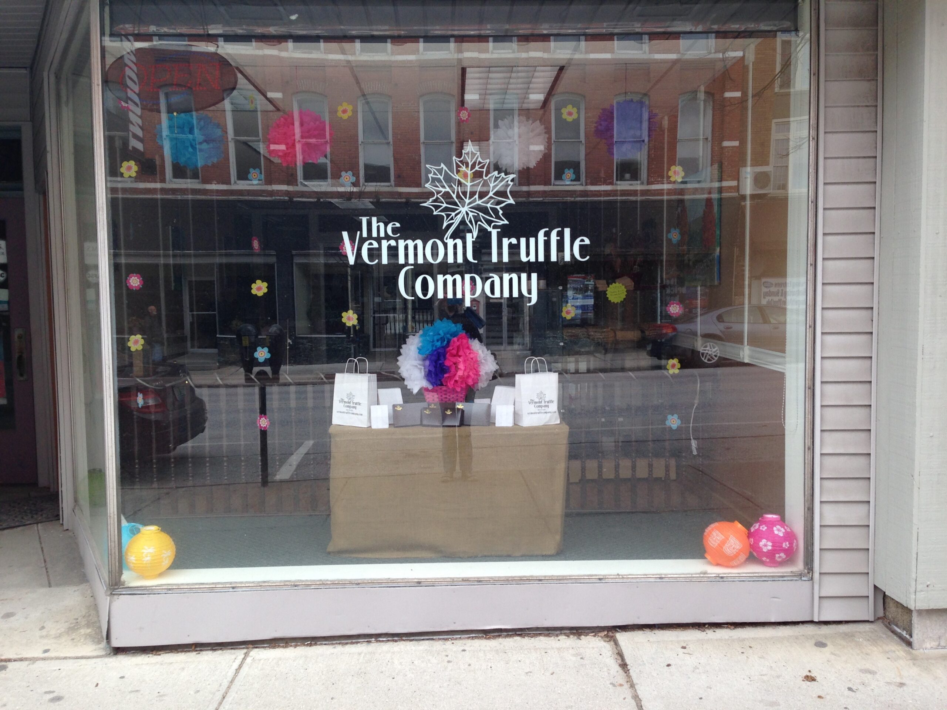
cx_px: 474
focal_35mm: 33
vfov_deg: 42.9
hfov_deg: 55.4
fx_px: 903
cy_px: 355
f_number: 2.4
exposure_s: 1/120
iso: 50
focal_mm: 4.12
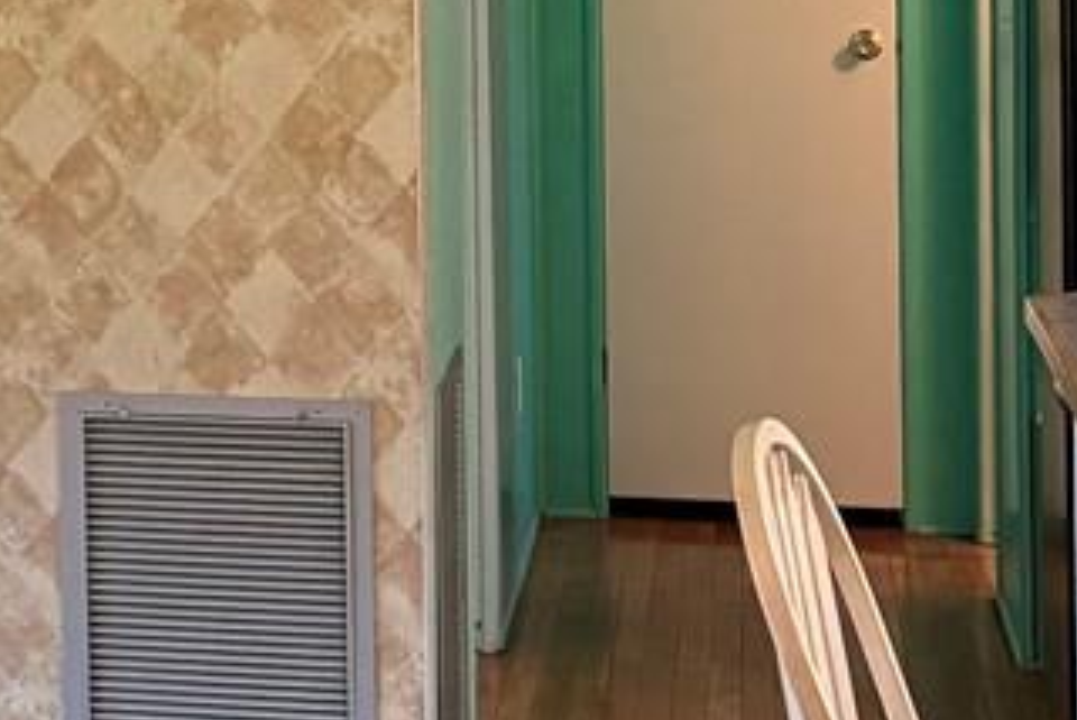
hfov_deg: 13.7
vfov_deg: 10.0
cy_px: -155
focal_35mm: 135
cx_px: -784
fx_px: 4042
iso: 250
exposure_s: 1/120
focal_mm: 5.96
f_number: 1.6
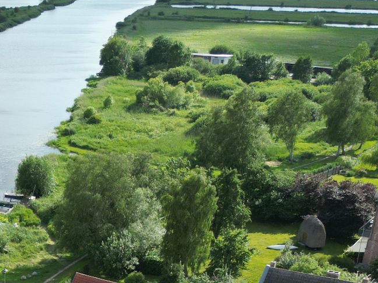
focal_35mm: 76
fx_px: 830
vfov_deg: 17.6
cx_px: 9
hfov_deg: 24.6
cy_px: 414
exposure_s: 1/800
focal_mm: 6.7
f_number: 1.7
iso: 130
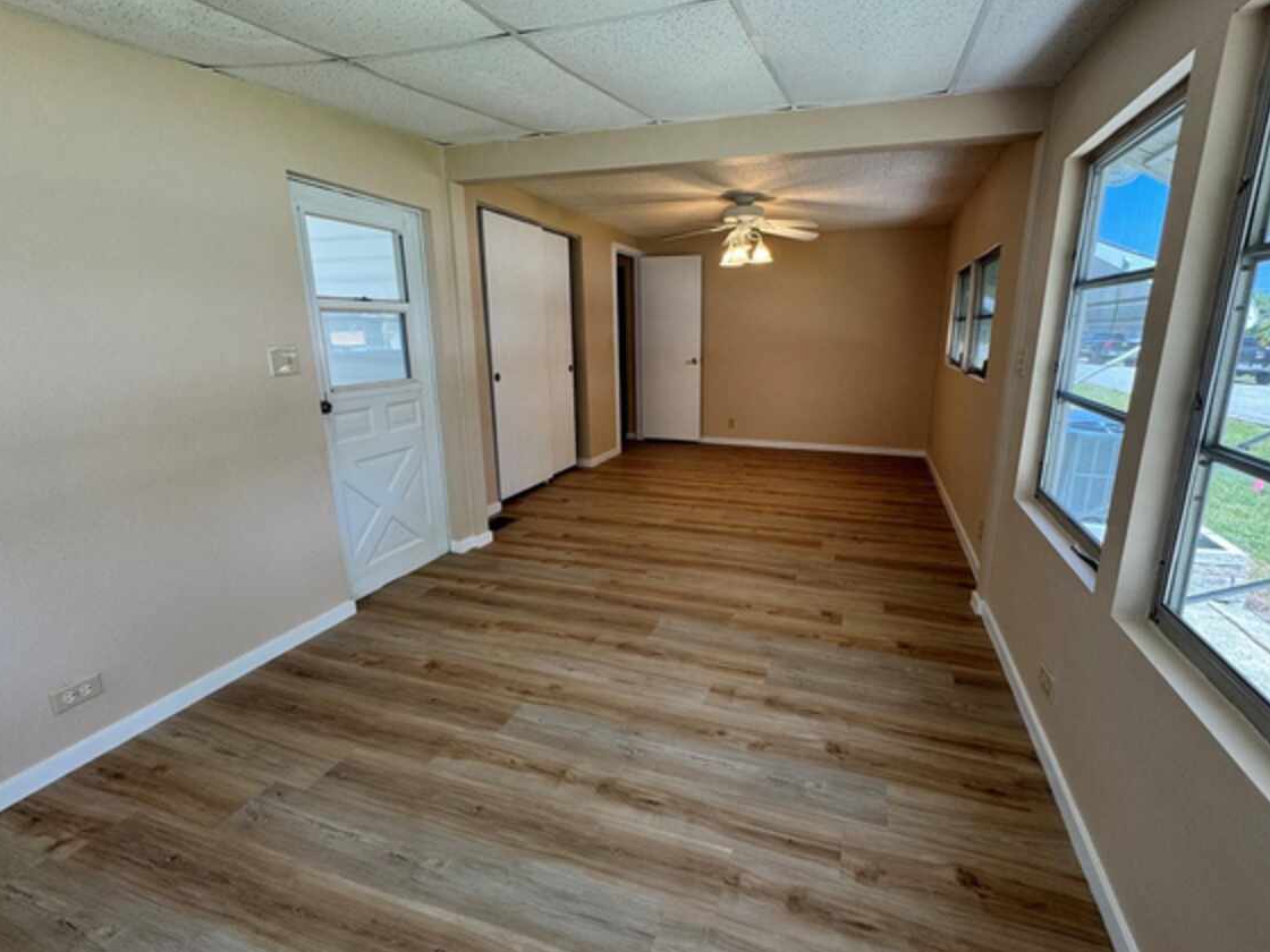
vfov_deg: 78.1
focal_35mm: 16
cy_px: 469
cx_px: 683
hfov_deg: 94.3
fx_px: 587
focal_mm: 2.22
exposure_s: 1/120
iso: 80
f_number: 2.2
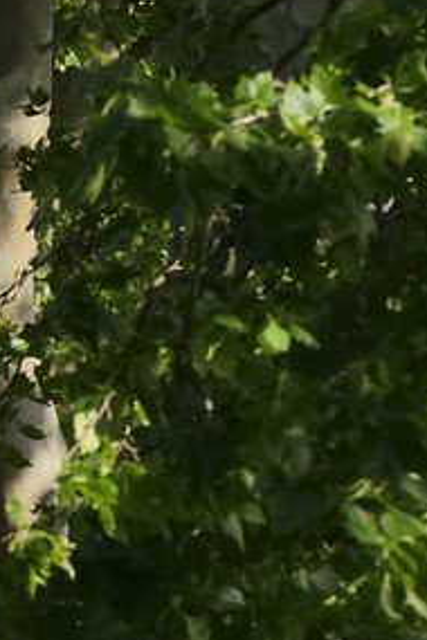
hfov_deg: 1.2
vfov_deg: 1.8
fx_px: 19943
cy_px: 865
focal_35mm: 1121
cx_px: -924
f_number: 10
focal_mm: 200
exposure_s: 1/500
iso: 800
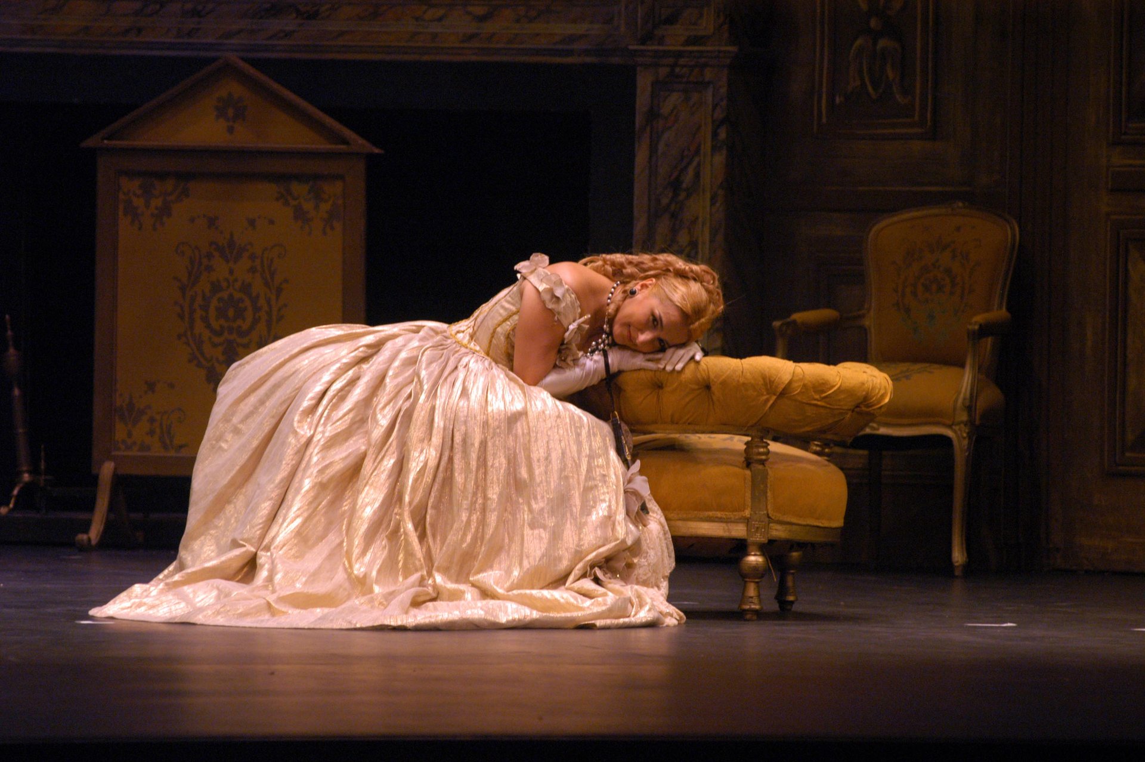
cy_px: 381
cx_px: 572
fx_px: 9534
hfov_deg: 6.9
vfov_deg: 4.6
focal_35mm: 300
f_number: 4.5
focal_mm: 200
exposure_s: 1/250
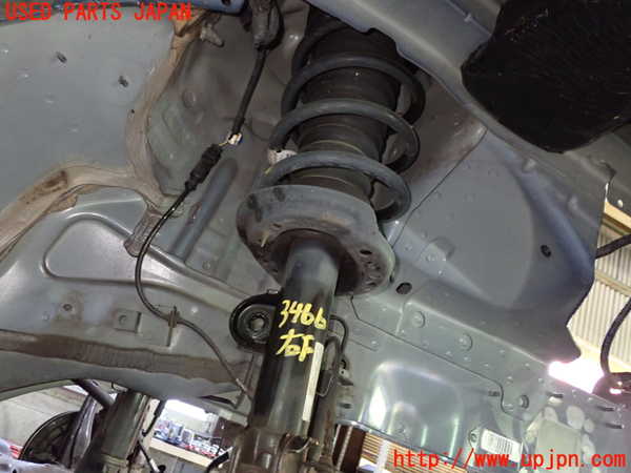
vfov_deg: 46.8
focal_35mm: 30
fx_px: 547
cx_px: 316
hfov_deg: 60.0
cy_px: 236
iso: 800
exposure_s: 1/20
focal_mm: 5.4
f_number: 2.3
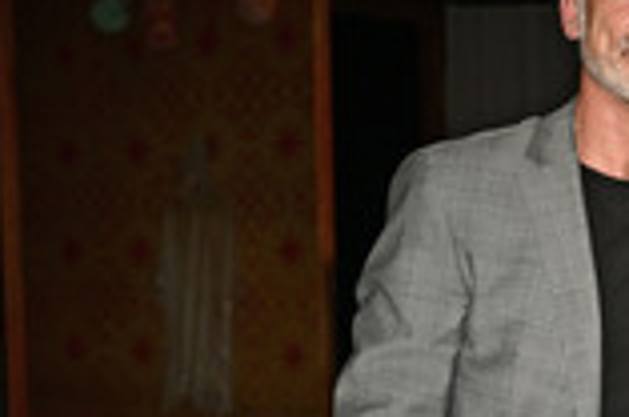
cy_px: 357
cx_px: 719
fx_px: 1577
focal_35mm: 90
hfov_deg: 21.2
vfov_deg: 14.9
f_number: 3.5
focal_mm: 31.5
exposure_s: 1/200
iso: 1600
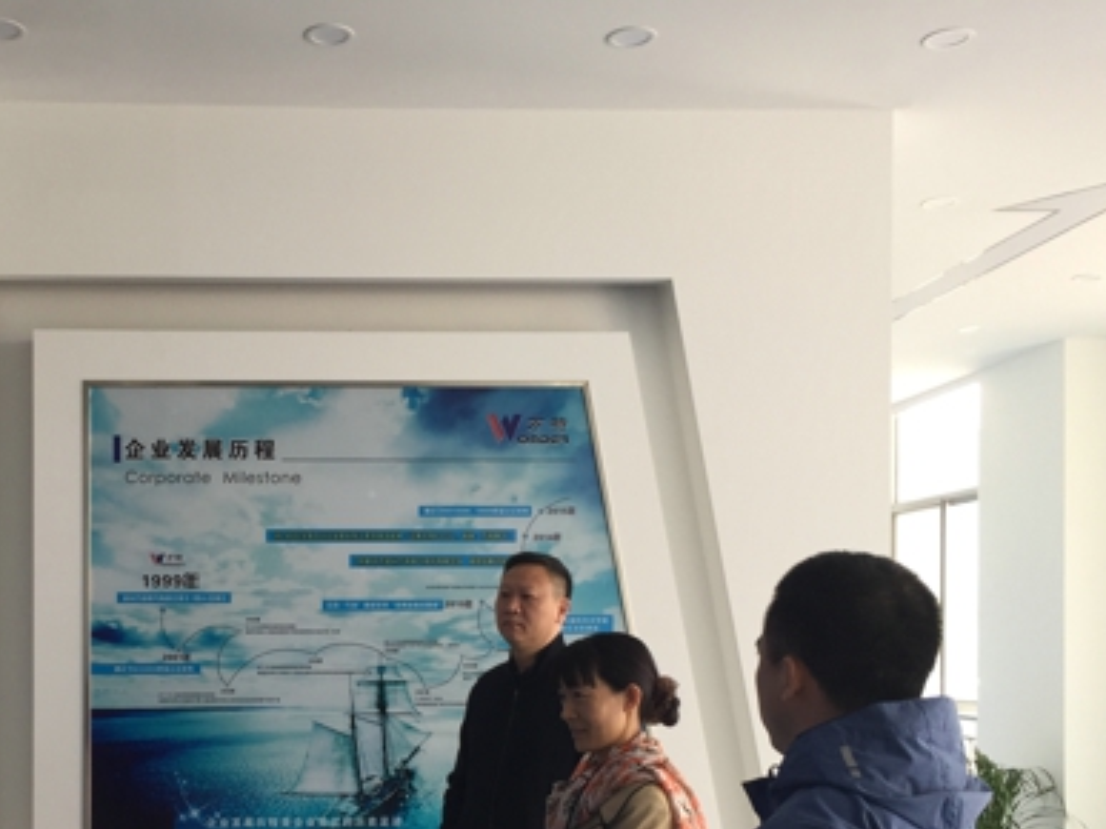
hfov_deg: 41.2
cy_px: 640
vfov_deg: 31.5
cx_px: 320
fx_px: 1437
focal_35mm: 45
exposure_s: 1/100
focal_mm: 4.15
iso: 50
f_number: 2.2
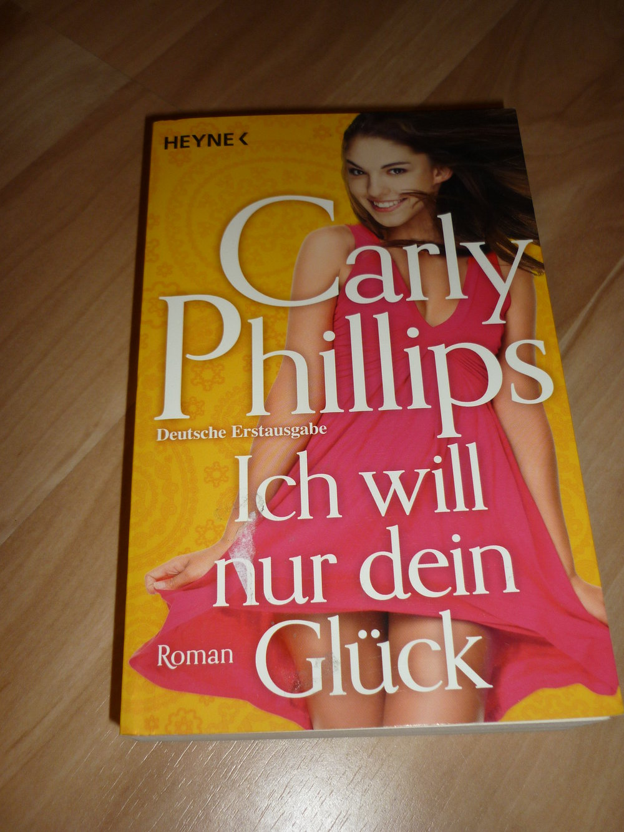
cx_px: 312
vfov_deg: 55.3
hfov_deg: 43.0
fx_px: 793
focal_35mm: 33
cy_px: 416
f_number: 2.8
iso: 100
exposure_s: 1/30
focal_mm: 5.5
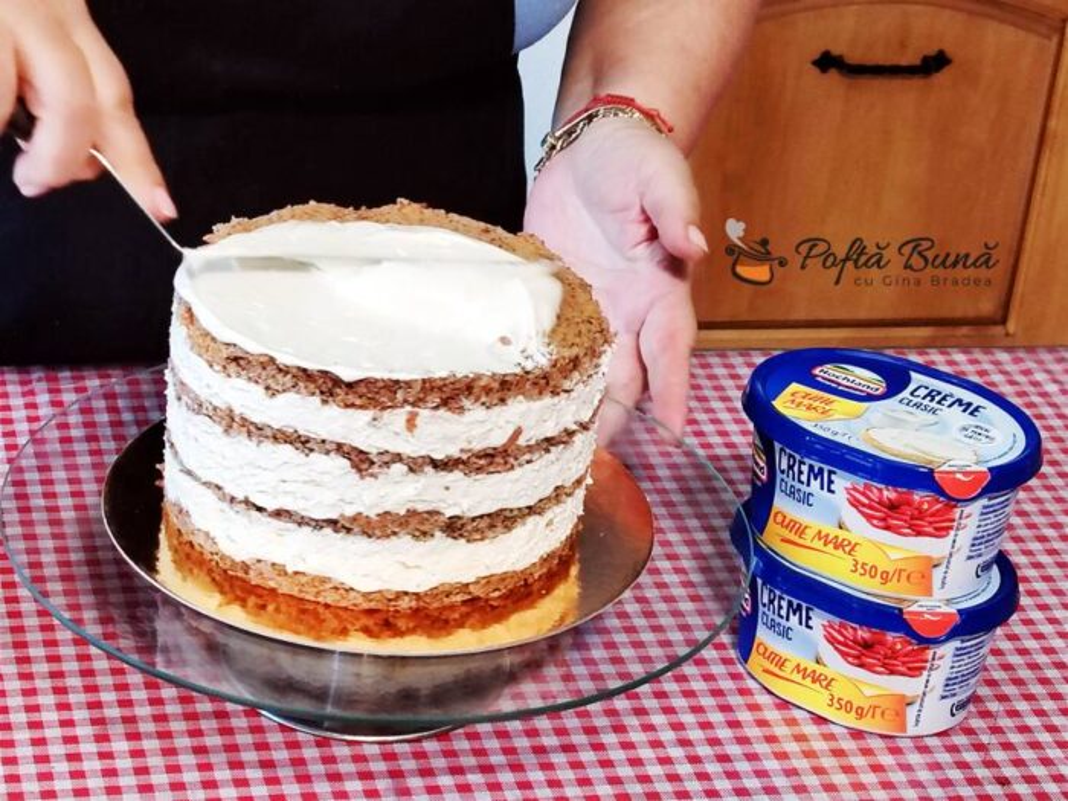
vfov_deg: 15.1
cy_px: 400
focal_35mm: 98
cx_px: 534
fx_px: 3024
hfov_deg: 20.0
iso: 469
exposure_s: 1/33.3
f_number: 1.75
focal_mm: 5.25
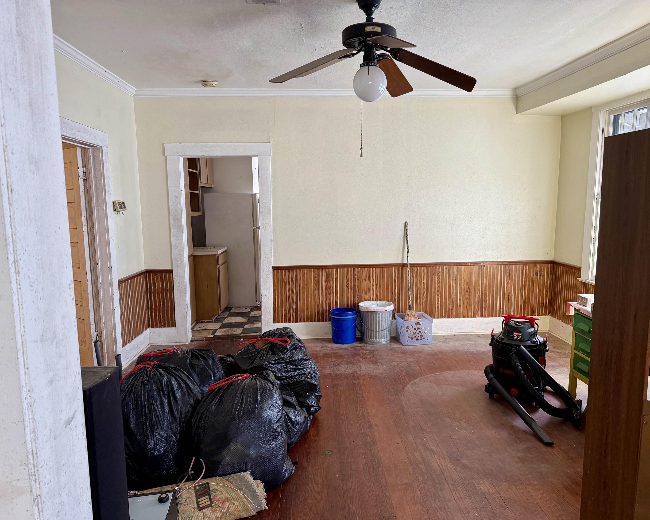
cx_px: 344
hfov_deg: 66.0
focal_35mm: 26
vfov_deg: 54.9
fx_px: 500
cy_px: 270
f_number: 1.78
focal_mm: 6.76
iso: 200
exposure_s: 1/121
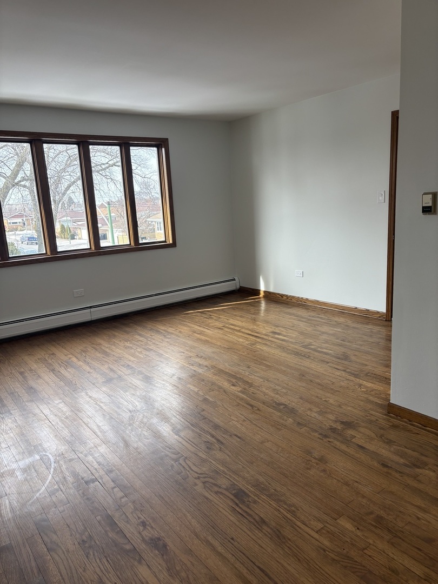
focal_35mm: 26
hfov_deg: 53.1
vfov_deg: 67.3
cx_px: 219
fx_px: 439
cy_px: 292
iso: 50
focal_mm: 5.96
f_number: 1.6
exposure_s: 1/172
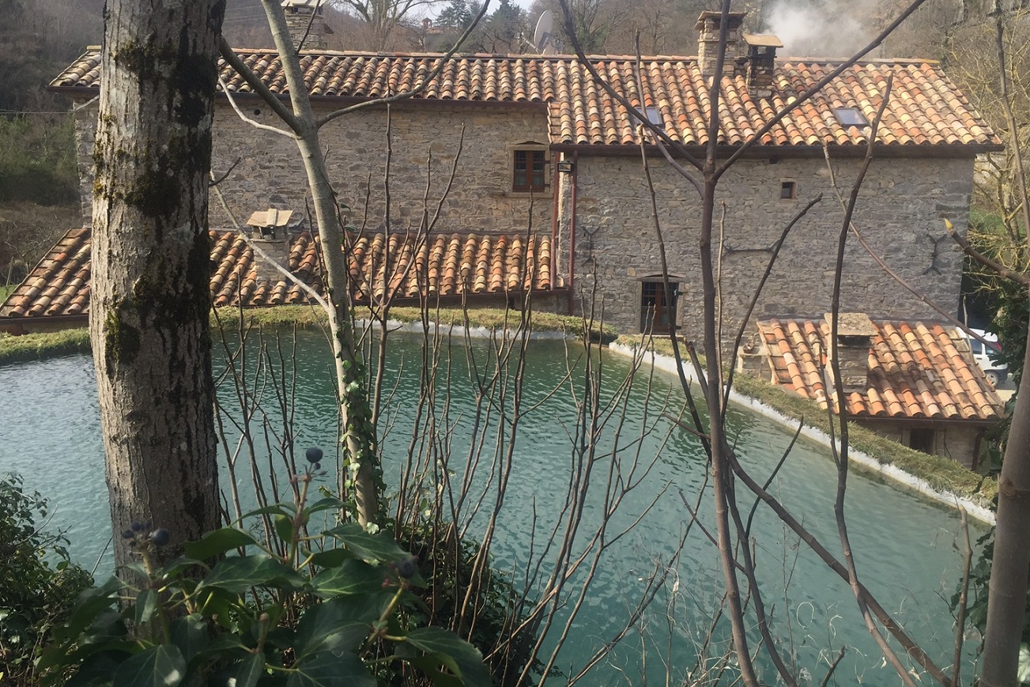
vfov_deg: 38.9
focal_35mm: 34
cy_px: 320
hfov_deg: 55.8
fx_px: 973
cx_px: 539
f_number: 2.2
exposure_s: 1/775
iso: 32
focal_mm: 4.15
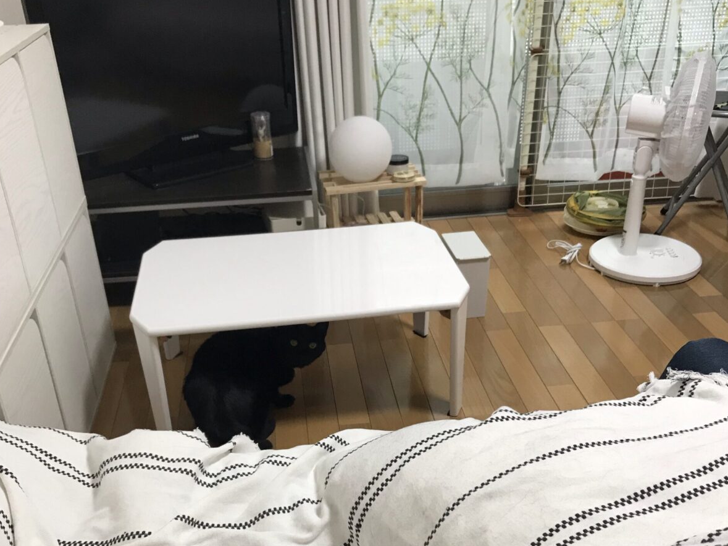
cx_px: 361
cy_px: 368
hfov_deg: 49.0
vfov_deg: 37.3
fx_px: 799
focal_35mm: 38
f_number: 1.8
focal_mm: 3.99
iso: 32
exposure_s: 1/33
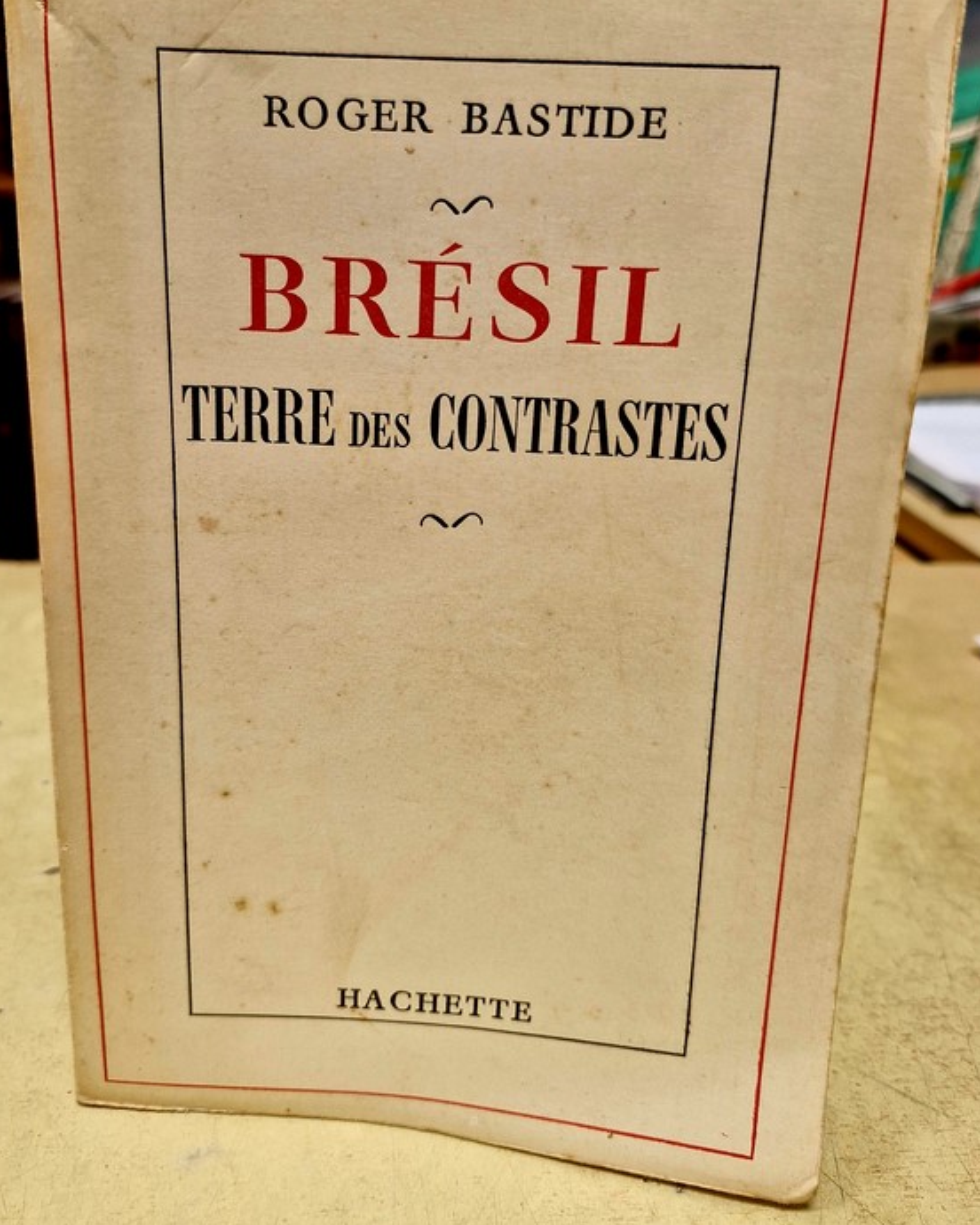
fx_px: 906
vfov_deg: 67.9
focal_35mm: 25
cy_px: 550
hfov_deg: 56.8
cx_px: 492
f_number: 1.8
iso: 50
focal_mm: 5.54
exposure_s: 1/100
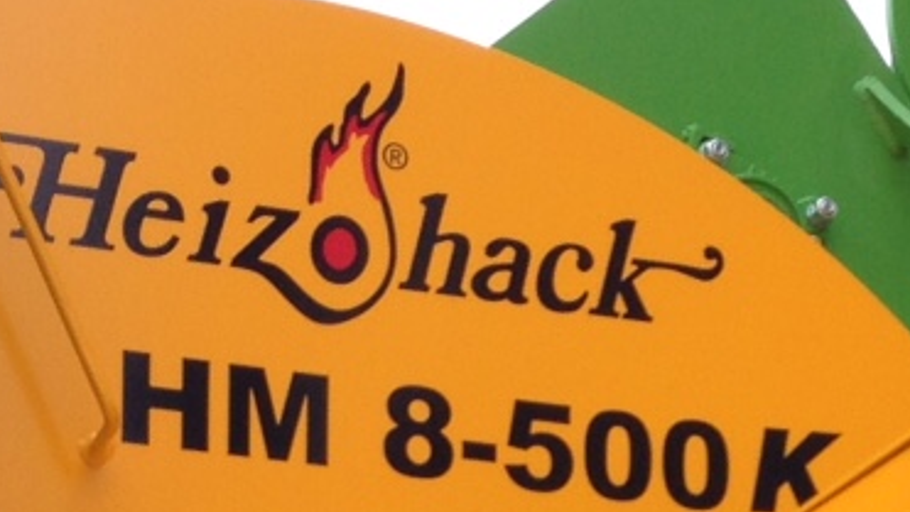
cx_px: 557
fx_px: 3814
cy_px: 1301
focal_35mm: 158
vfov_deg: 7.2
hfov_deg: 13.6
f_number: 2.4
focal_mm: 4.12
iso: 50
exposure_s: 1/420
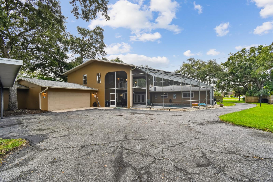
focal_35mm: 15
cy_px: 91
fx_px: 114
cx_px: 136
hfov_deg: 100.4
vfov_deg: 77.3
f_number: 7.1
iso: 100
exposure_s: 1/125
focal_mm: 10
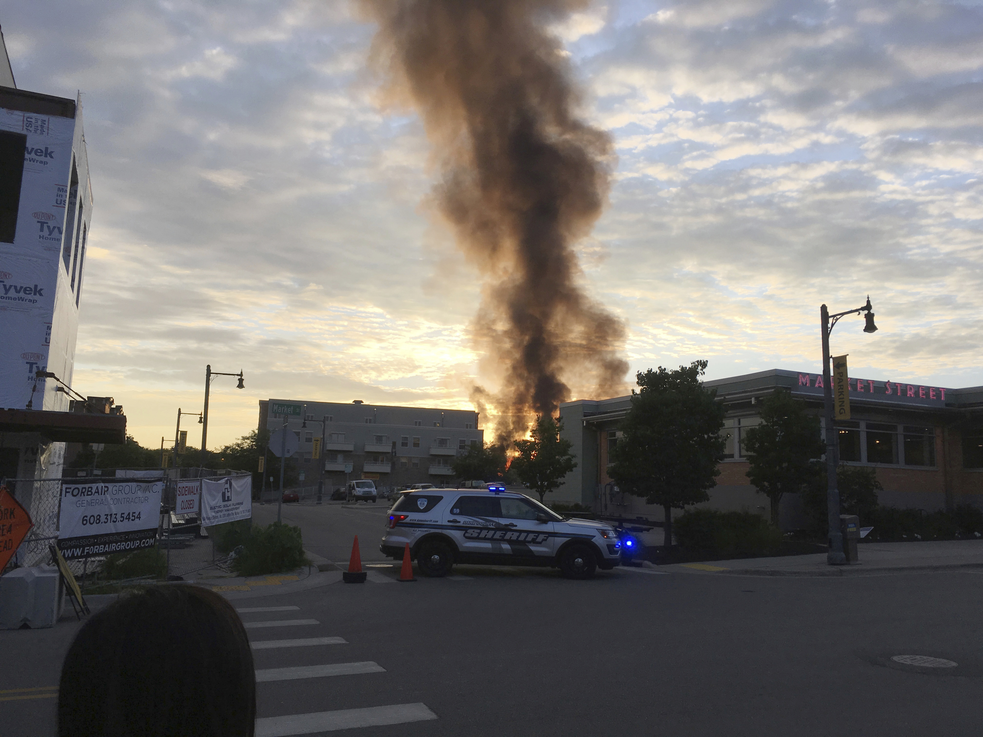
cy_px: 368
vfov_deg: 48.2
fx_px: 824
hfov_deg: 61.7
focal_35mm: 29
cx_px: 492
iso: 25
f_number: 2.2
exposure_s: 1/712
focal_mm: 4.15
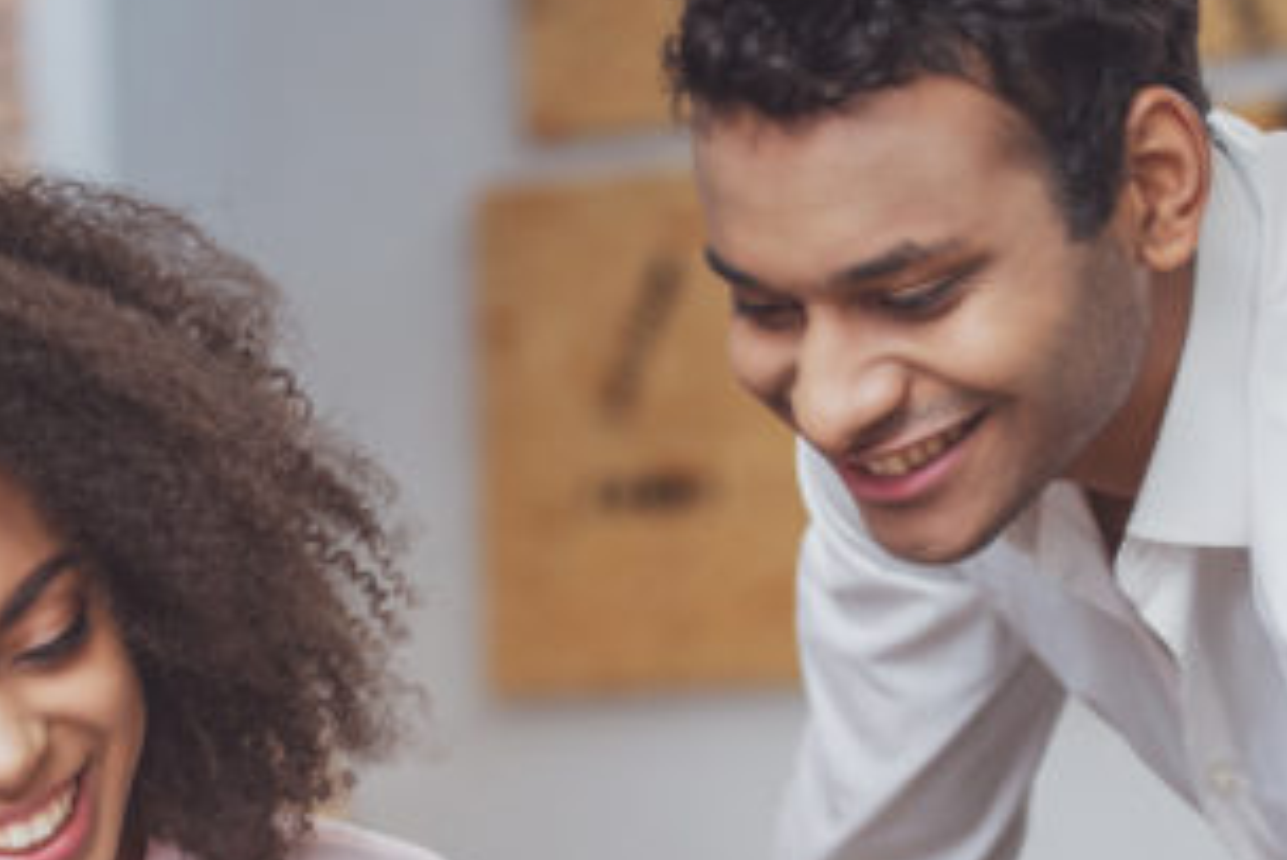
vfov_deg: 7.3
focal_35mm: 189
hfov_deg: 10.9
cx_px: 512
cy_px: 820
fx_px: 6760
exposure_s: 1/250
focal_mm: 82
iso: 400
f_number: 2.8
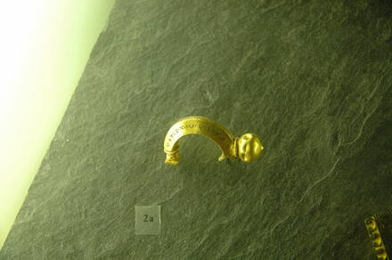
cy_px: 130
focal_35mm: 105
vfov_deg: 13.0
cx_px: 196
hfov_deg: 19.5
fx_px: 1142
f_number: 4.5
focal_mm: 70
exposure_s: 1/60
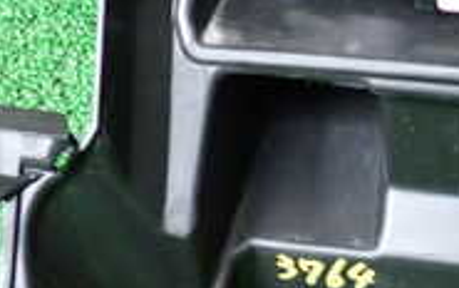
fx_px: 1290
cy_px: 216
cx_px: 464
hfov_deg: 19.6
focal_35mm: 103
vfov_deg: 12.7
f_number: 2.3
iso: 640
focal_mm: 5.4
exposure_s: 1/30
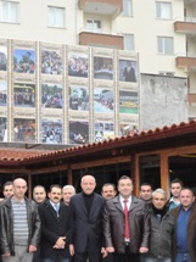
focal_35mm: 60
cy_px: 166
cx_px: -22
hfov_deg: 22.9
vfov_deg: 32.0
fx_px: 453
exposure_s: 1/200
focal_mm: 20
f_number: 18
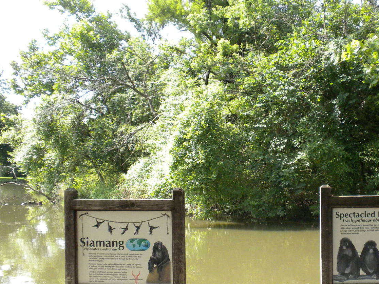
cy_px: 171
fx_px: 580
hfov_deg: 35.8
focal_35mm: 53
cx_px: 256
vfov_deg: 27.5
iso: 296
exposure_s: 1/505
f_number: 3.5
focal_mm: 6.6
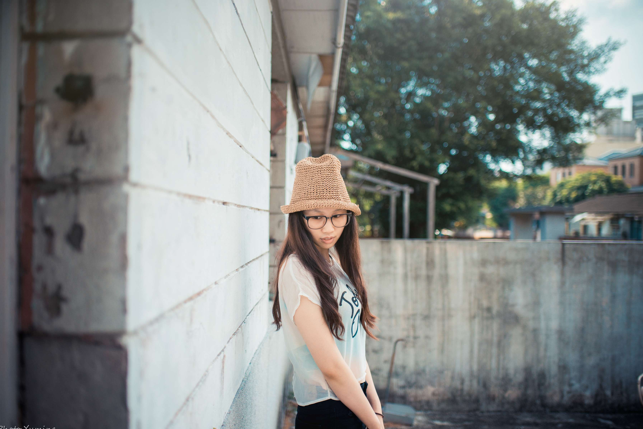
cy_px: 215
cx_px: 327
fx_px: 643
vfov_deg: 36.9
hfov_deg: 53.1
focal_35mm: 36
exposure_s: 1/6400
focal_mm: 35
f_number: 1.8
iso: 400
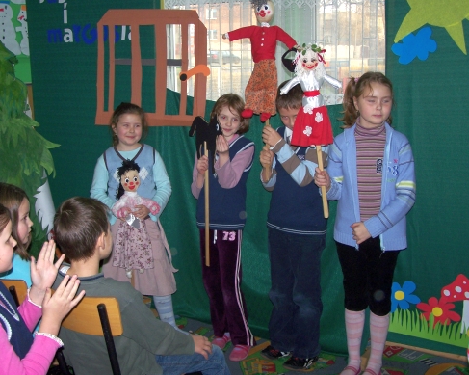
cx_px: 222
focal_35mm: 51
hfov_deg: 36.7
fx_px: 707
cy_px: 188
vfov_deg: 29.7
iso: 80
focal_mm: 8
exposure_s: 1/60
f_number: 3
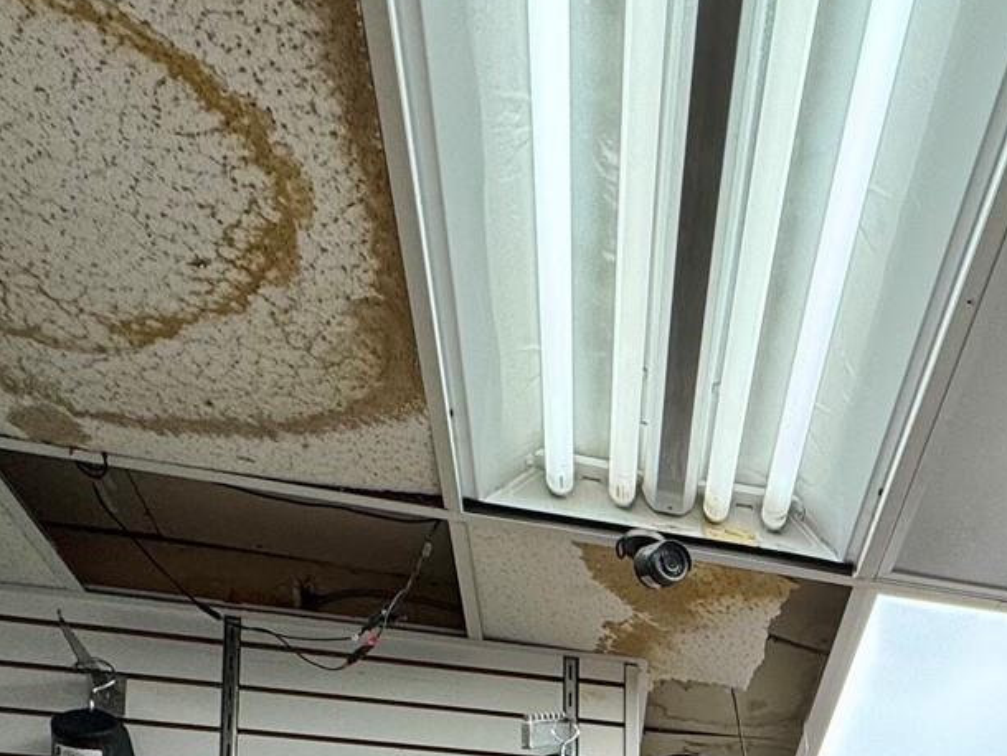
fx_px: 1368
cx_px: 1055
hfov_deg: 35.6
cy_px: 1169
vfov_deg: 23.7
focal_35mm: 47
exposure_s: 1/120
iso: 64
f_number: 2.2
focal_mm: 2.22
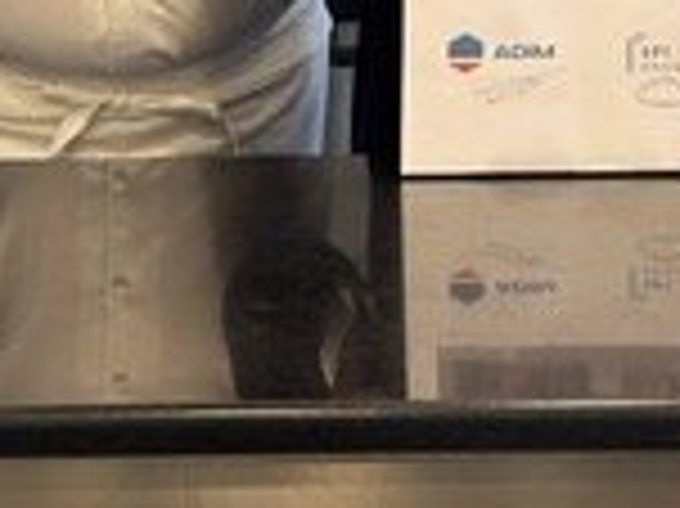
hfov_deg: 11.5
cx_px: 675
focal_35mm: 170
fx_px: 3337
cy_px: -472
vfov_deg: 8.3
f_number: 1.78
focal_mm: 6.76
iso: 80
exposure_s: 1/50
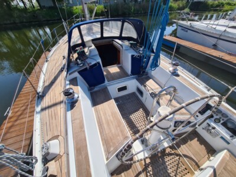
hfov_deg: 106.2
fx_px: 89
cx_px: 118
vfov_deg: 89.9
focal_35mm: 13
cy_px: 88
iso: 50
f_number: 2.2
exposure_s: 1/1844
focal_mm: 2.2
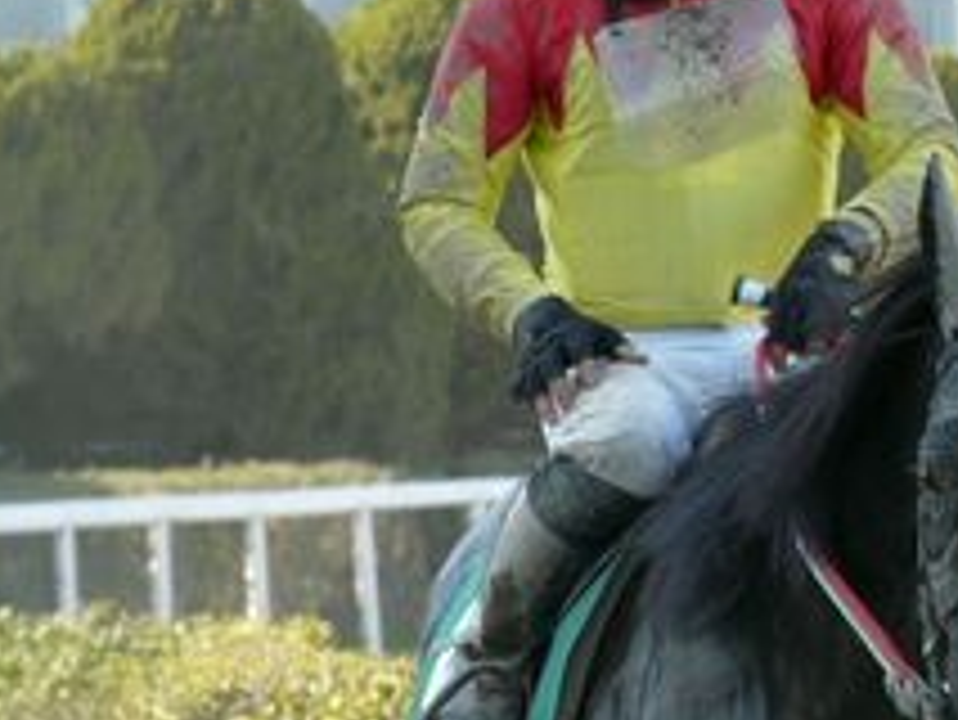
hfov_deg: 4.6
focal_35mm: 431
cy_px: 346
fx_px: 11935
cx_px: 778
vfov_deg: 3.5
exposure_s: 1/320
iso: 200
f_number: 4
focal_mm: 40.8
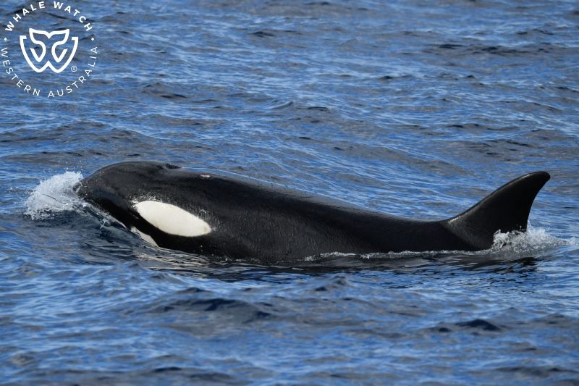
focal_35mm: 340
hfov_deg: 6.1
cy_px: 193
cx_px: 290
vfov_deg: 4.0
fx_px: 5467
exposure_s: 1/8000
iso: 1400
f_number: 6
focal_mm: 340
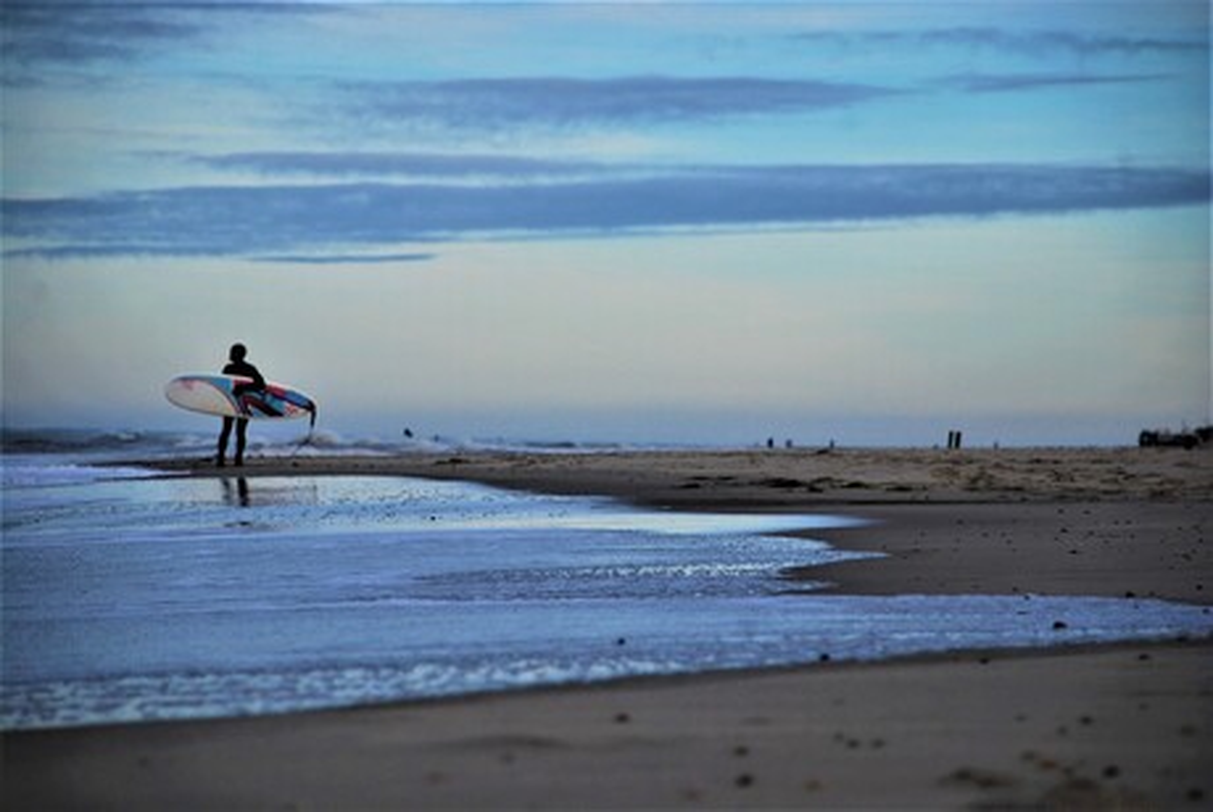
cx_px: 606
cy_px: 406
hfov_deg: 10.1
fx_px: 6832
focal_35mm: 202
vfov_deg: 6.8
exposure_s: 1/500
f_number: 5.6
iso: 160
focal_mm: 135
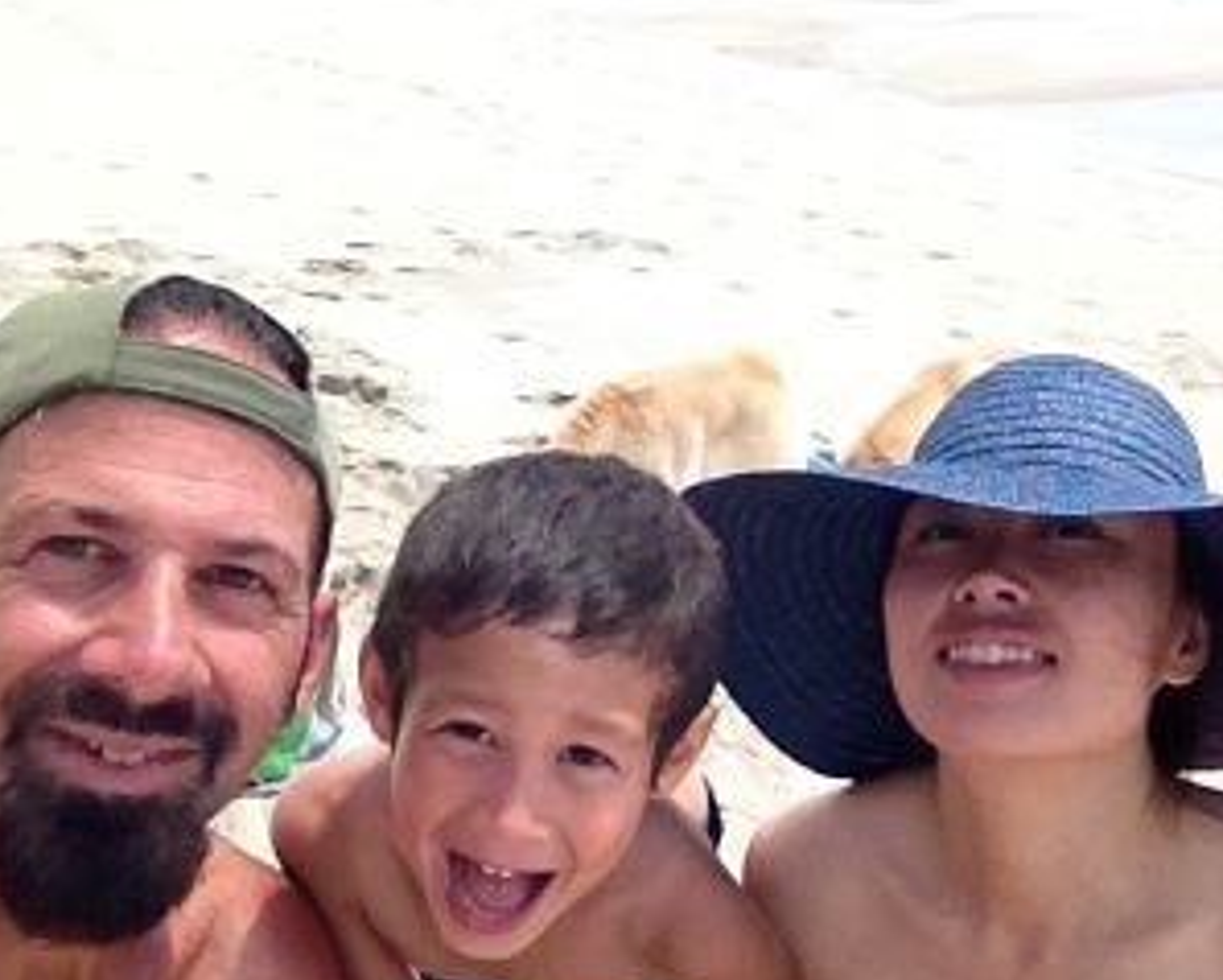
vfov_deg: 32.8
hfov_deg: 40.3
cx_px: 544
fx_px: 1666
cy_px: 527
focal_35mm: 46
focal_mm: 1.85
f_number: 2.4
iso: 160
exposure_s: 1/2653
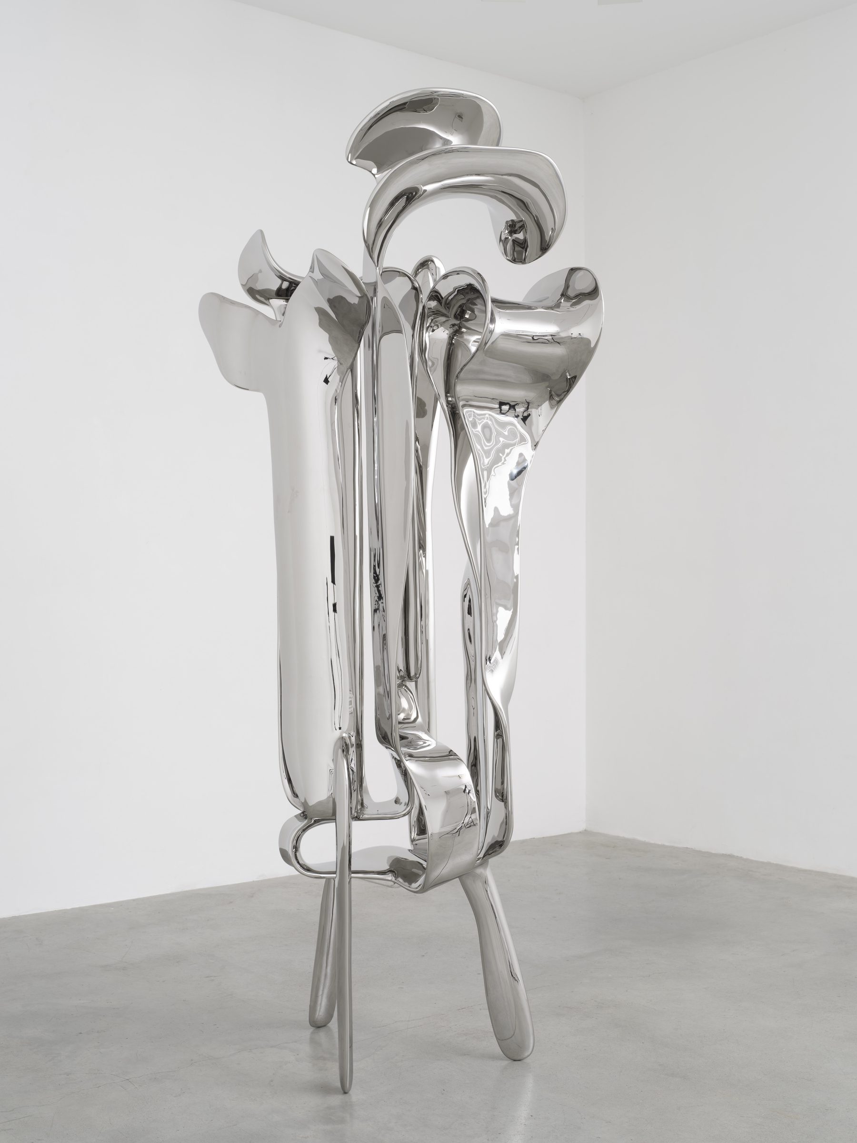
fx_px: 1452
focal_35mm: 44
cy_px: 572
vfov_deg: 42.9
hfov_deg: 32.9
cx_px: 428
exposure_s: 1/125
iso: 100
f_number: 11
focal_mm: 55.2
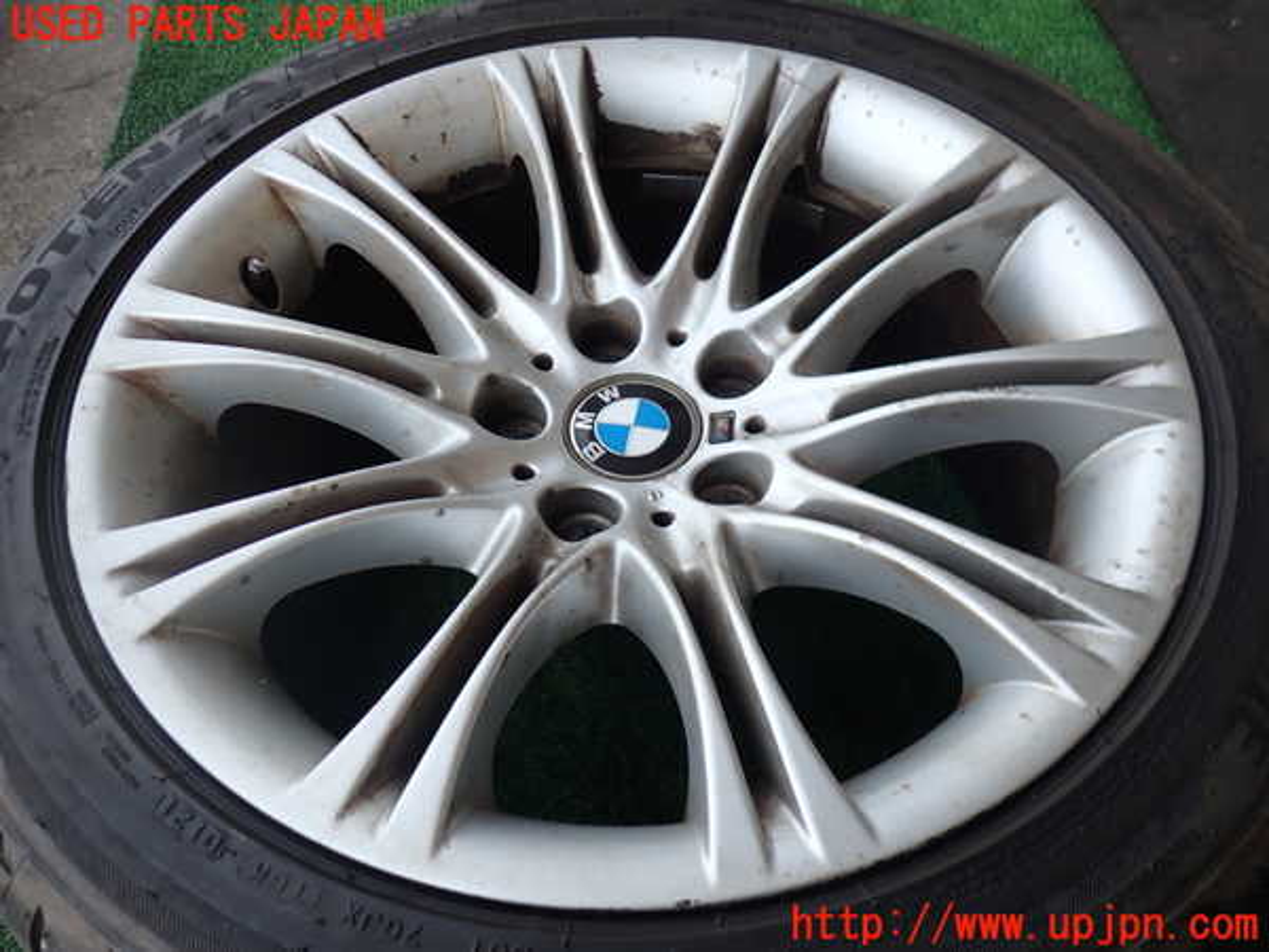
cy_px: 476
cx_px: 634
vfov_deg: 46.8
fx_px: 1100
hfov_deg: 60.0
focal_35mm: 30
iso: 100
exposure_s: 1/160
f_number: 2.3
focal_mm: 5.4
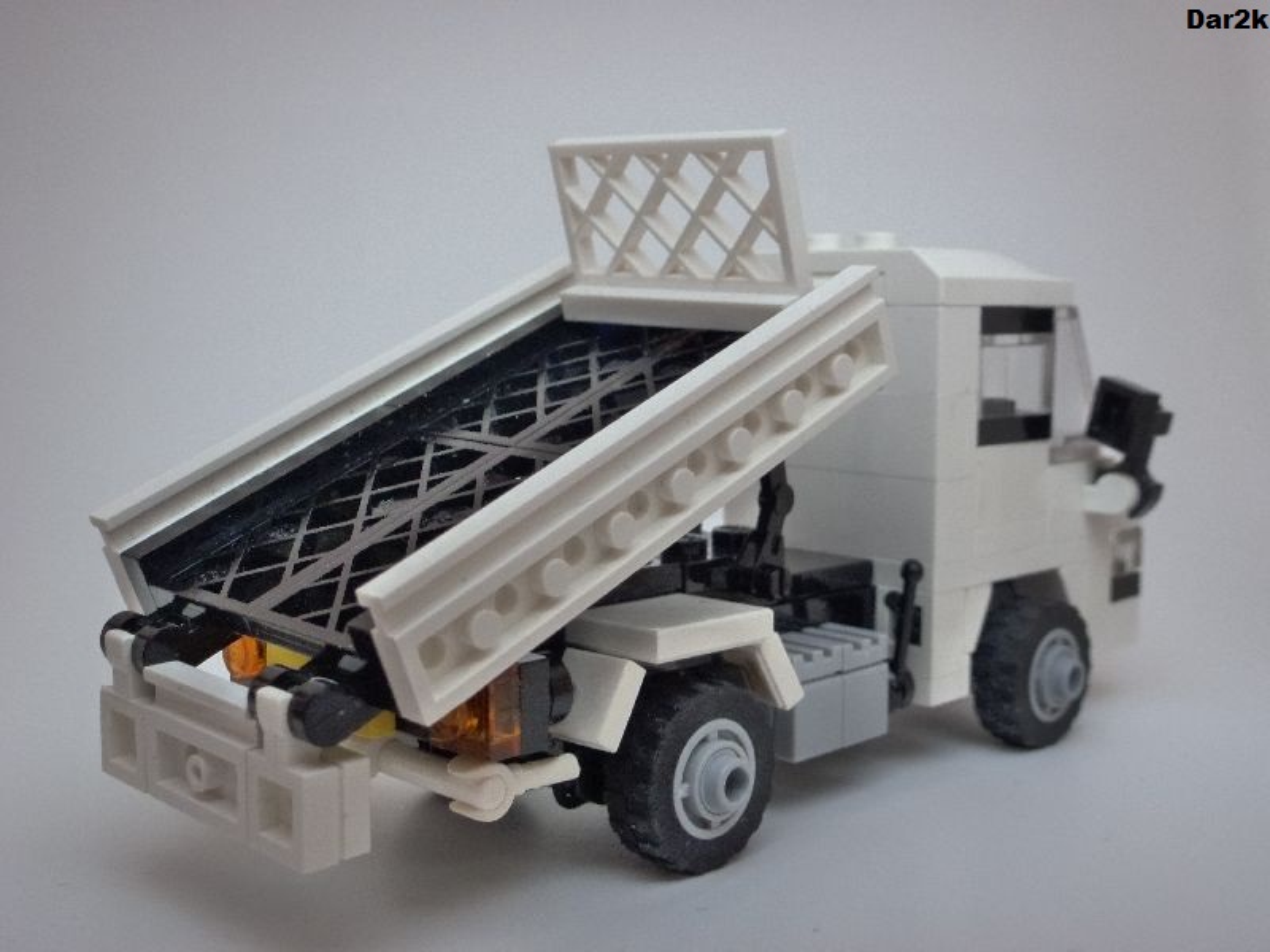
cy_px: 476
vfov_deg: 35.1
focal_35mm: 41
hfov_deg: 45.8
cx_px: 635
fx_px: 1504
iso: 400
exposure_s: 1/6
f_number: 3.9
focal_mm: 7.4
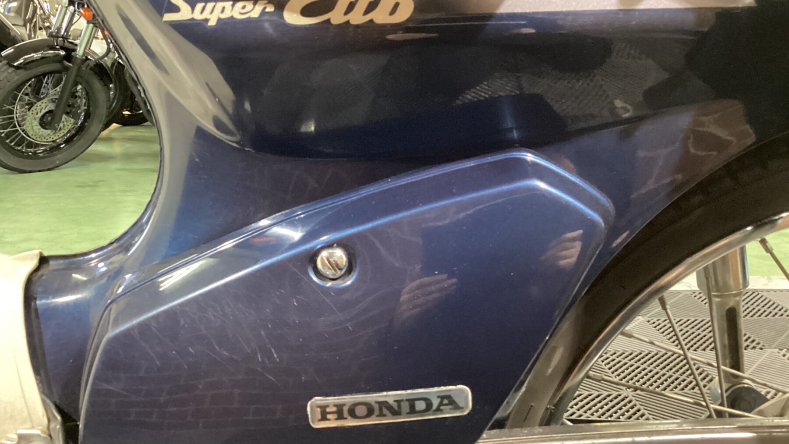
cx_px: 379
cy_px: 225
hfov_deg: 55.3
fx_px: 753
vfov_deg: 32.8
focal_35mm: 36
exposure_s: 1/30
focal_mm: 3.3
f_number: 2.4
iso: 640
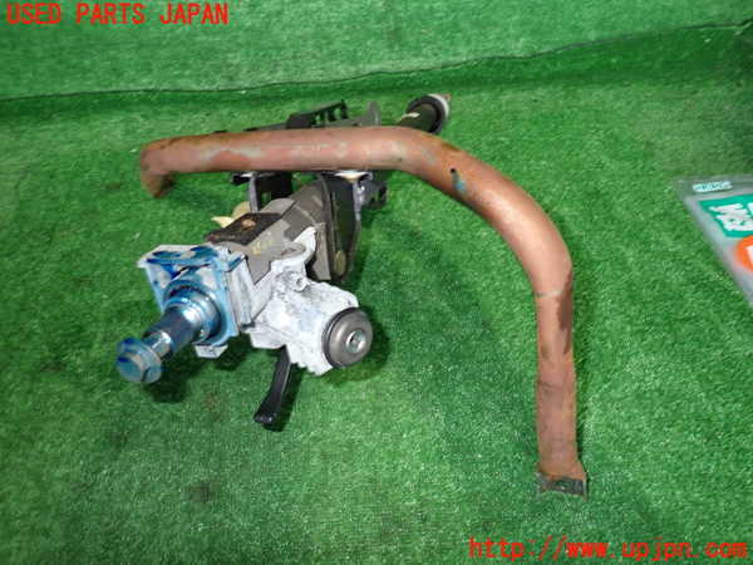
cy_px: 282
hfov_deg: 69.4
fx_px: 544
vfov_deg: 54.9
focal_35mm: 25
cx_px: 376
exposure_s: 1/30
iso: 250
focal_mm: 4.5
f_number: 2
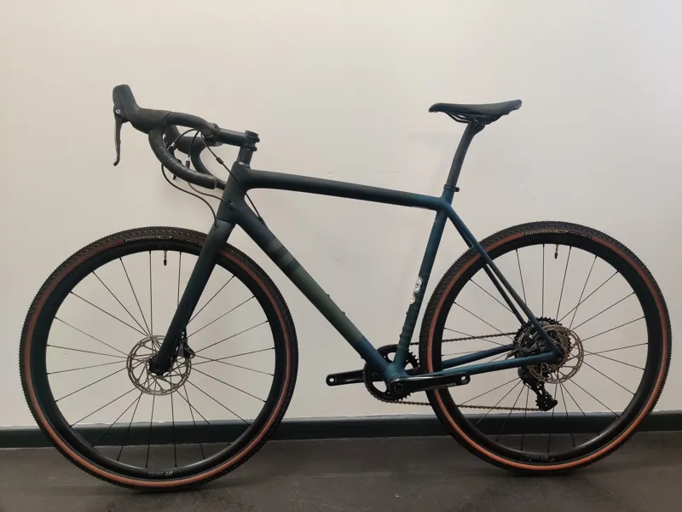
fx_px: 532
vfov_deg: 51.4
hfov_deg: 65.3
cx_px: 341
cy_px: 256
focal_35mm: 27
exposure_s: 1/50
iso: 500
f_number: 1.65
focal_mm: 4.75
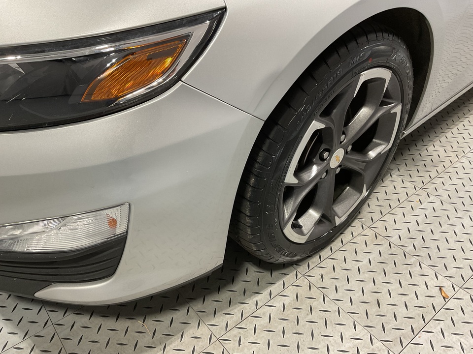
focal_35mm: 29
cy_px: 177
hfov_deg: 61.7
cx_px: 236
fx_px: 396
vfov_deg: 48.2
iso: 80
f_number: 1.8
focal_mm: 3
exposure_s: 1/60
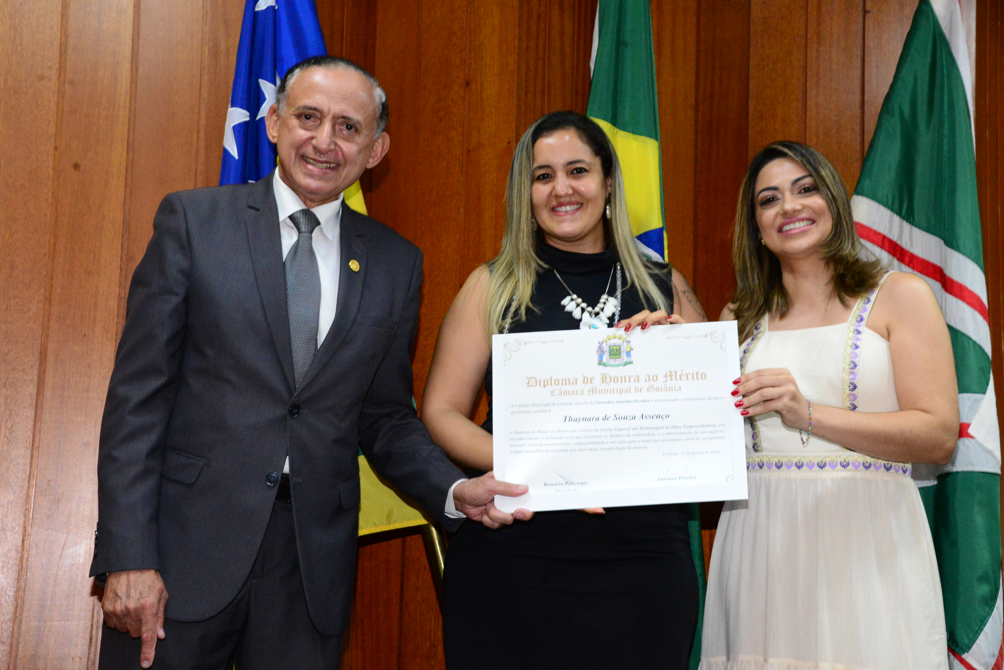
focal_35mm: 55
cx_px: 502
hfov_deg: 36.2
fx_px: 1534
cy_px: 335
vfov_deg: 24.6
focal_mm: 55
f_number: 8
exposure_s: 1/60
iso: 6400
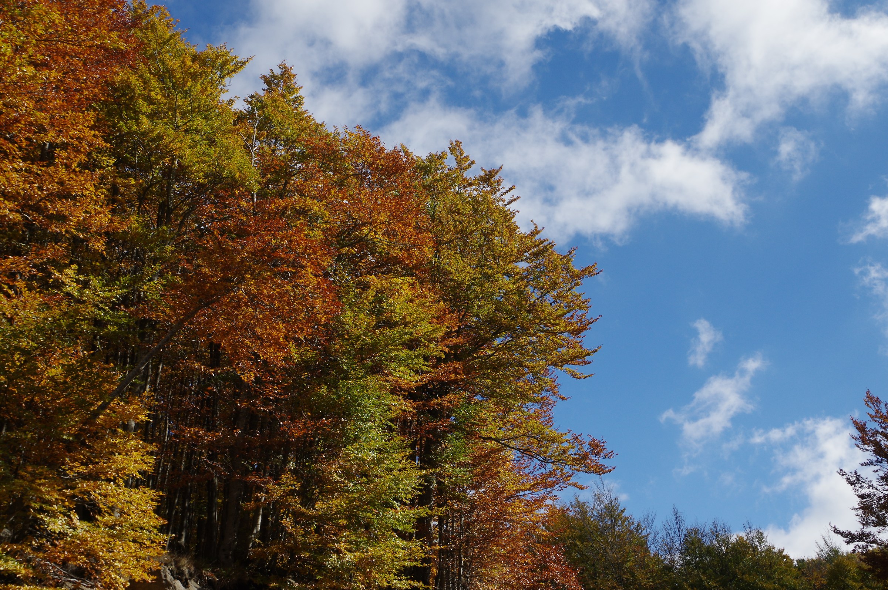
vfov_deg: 31.8
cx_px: 444
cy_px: 295
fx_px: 1035
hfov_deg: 46.4
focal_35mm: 42
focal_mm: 28.13
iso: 200
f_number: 11
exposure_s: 1/125
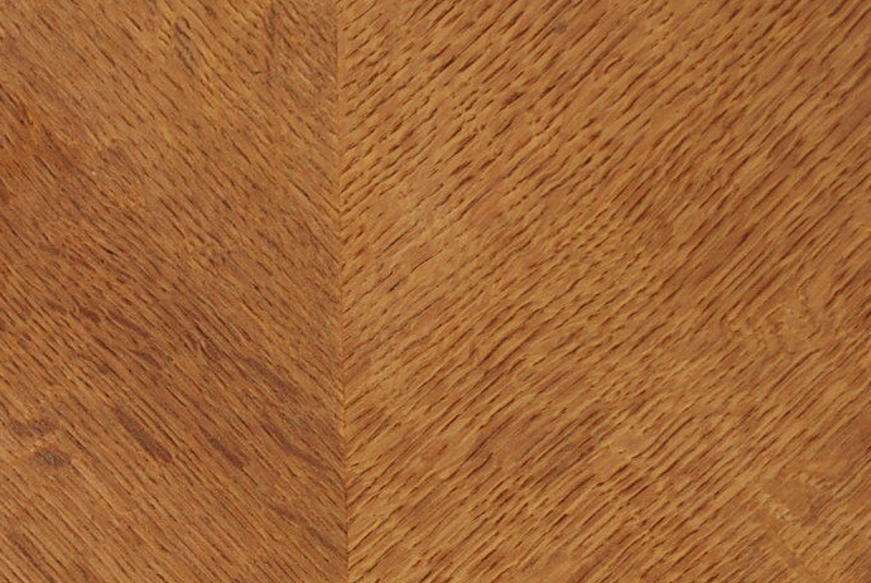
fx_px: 5606
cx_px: 115
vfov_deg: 5.9
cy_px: 545
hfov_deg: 8.9
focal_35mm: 231
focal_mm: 55
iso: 200
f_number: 5.6
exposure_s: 1/125
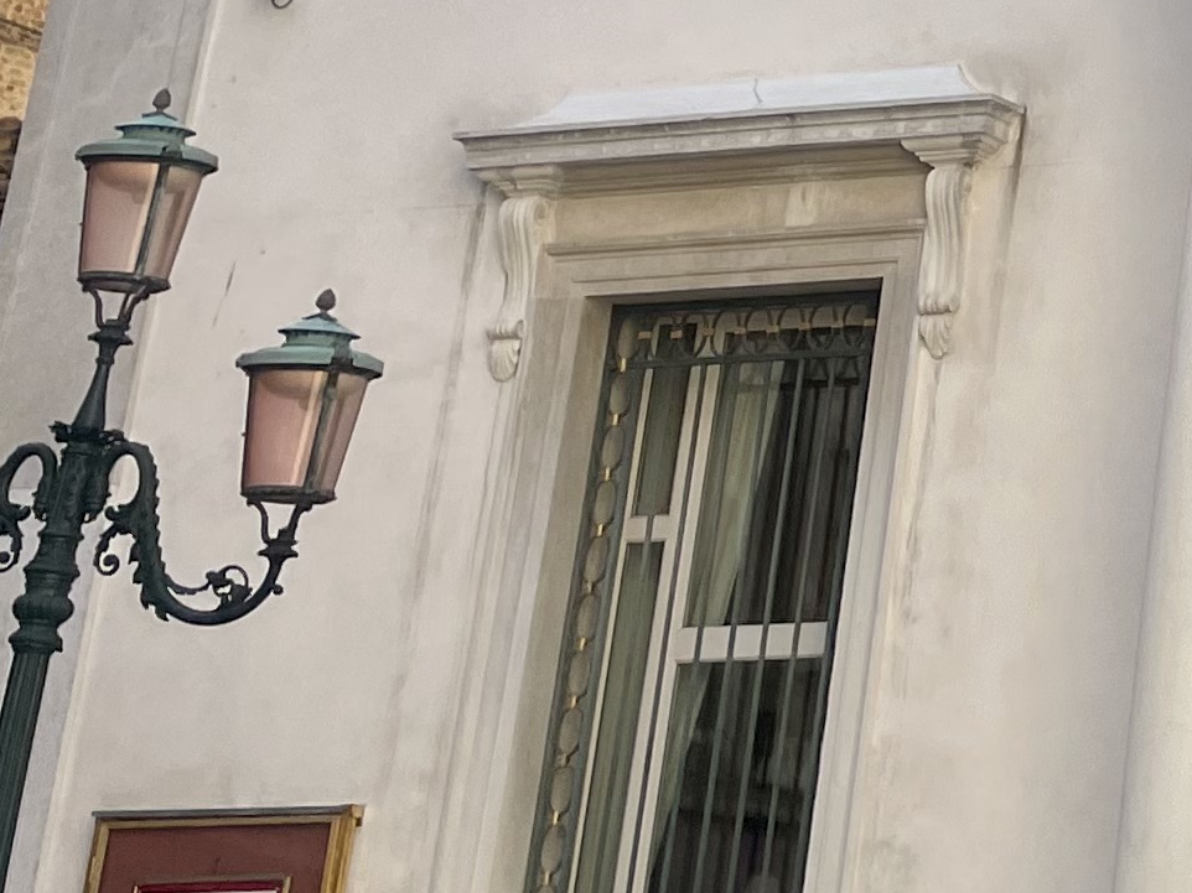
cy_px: -521
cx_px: 2213
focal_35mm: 109
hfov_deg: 15.3
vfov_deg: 12.7
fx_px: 3752
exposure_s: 1/1147
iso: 32
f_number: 1.6
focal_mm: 4.2
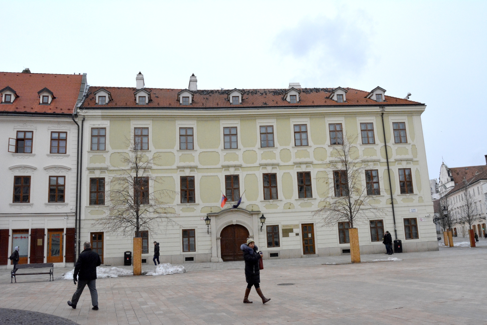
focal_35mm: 30
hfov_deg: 61.9
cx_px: 244
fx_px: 406
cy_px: 162
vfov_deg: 43.6
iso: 3200
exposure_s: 1/1000
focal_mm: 20
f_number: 18
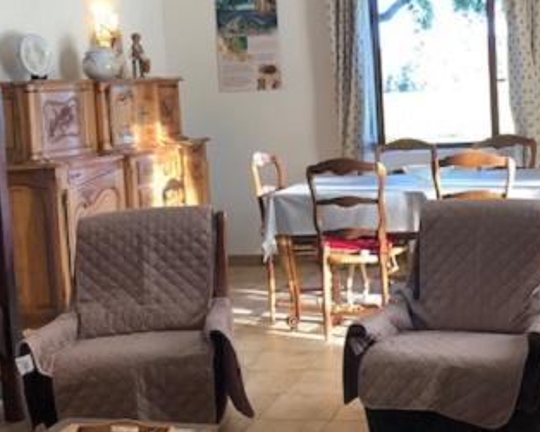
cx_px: 394
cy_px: 151
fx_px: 927
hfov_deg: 32.0
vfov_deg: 26.1
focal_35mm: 58
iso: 32
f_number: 1.8
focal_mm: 4
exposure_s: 1/33
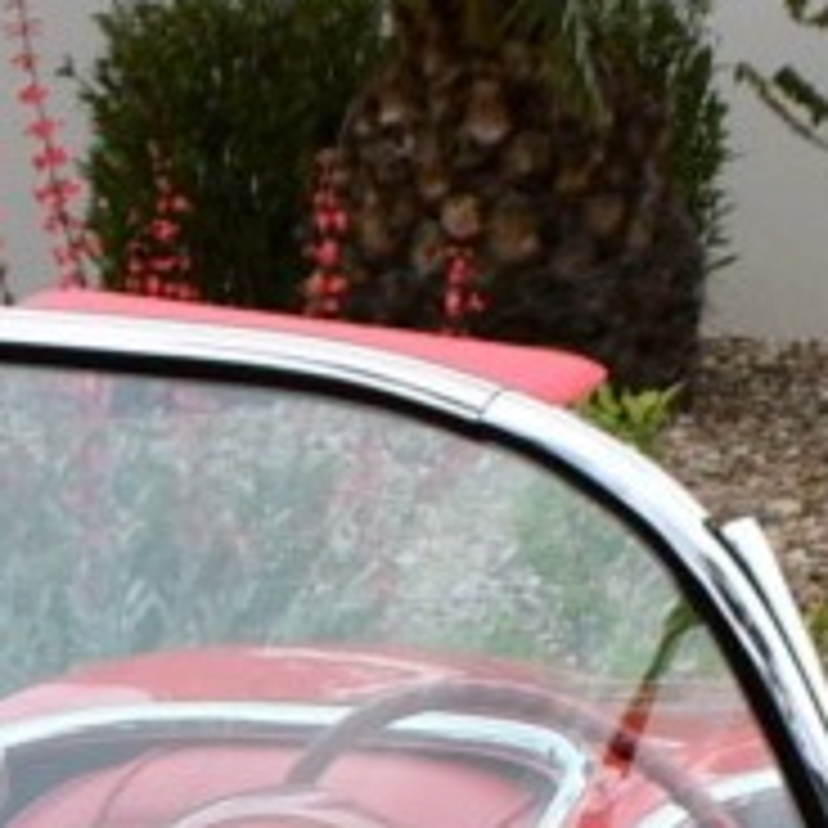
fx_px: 5602
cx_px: -542
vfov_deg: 8.0
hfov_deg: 8.2
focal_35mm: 207
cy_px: 1701
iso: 110
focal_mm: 20
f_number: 8
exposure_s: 1/250
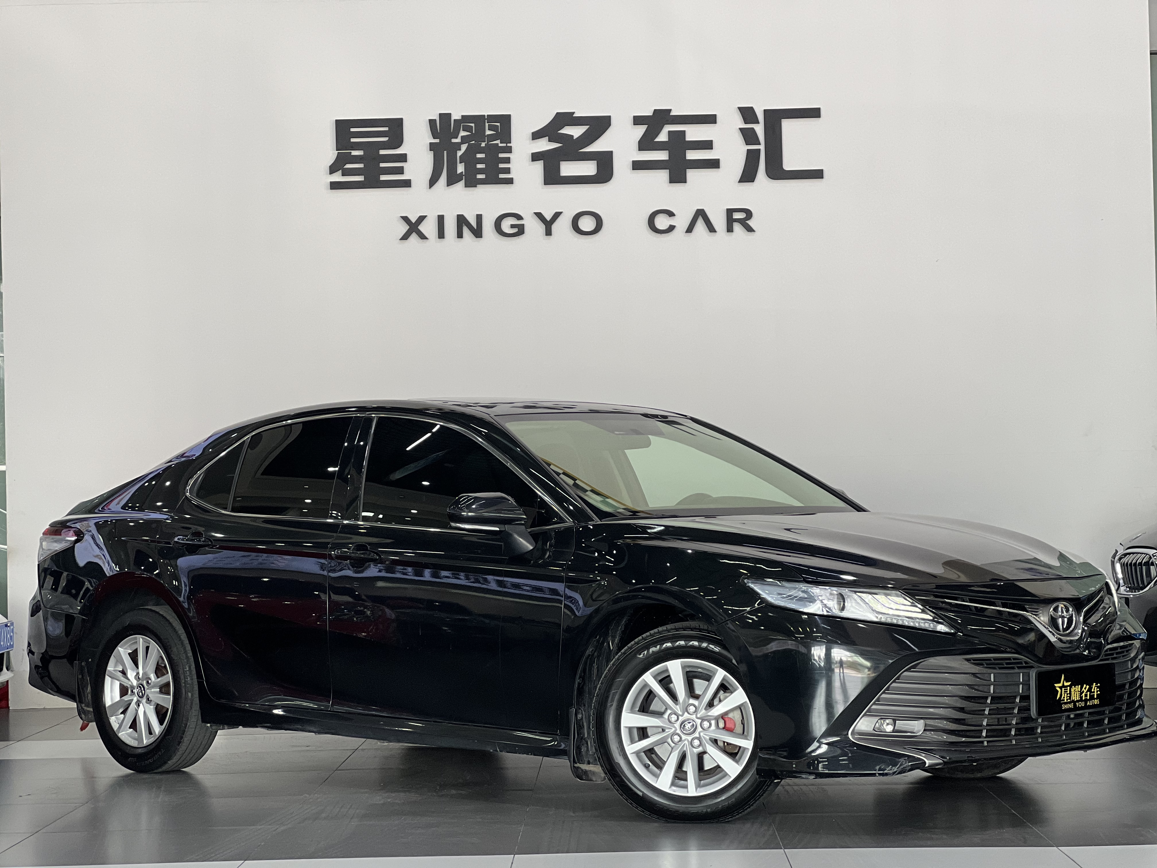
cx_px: 578
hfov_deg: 25.3
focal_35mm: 77
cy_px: 434
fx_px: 2574
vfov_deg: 19.1
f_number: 2.8
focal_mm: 9
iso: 125
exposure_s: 1/100
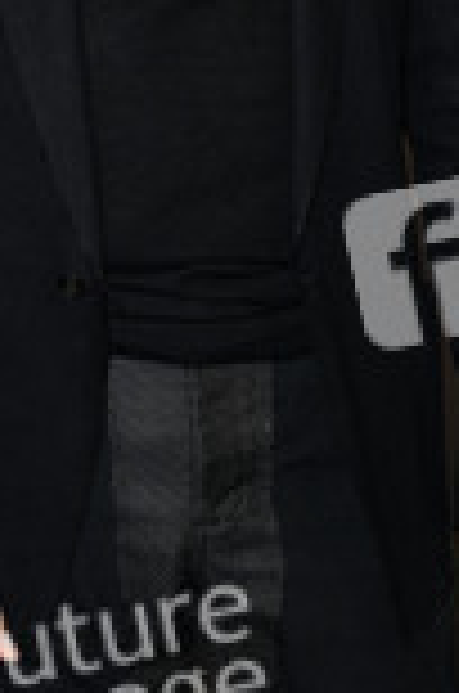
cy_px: 18
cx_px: 166
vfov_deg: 9.3
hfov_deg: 6.2
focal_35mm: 221
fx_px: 4245
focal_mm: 85
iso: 1000
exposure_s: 1/250
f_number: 5.6
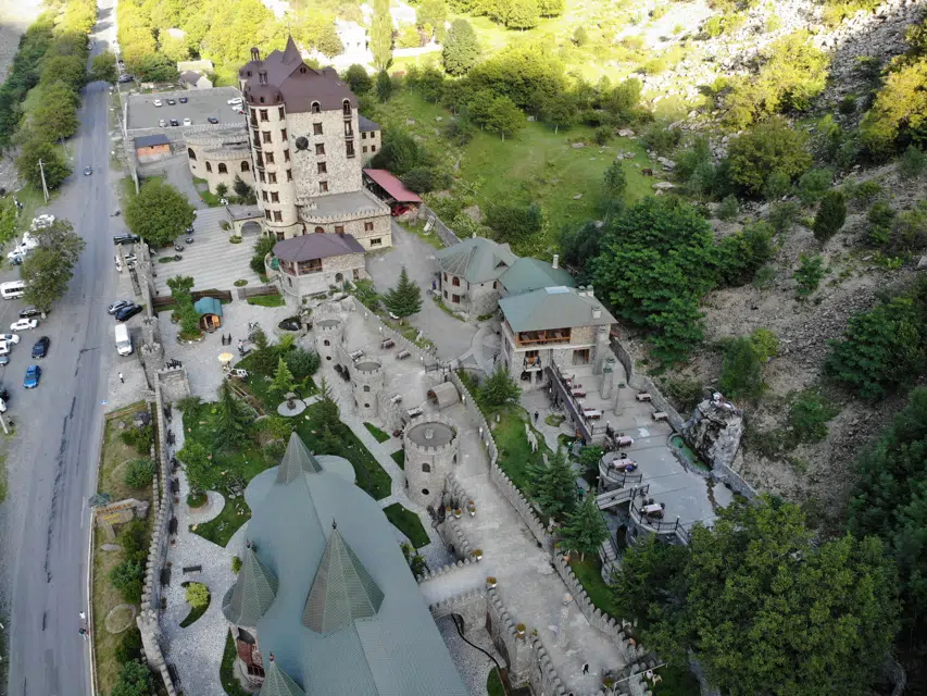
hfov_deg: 71.6
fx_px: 643
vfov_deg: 56.8
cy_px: 348
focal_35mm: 24
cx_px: 464
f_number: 2.8
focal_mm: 4.5
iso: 100
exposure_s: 1/97.1
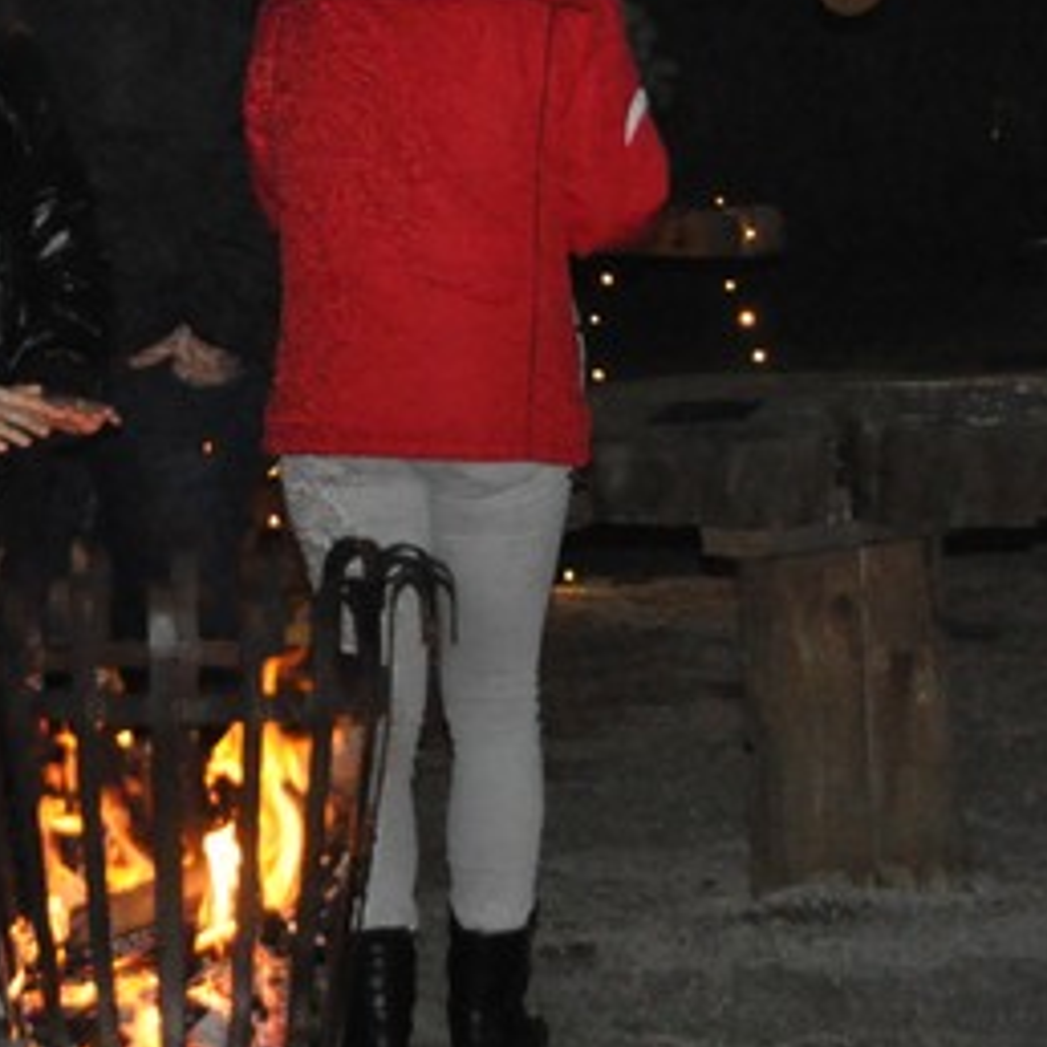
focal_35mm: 162
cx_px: 114
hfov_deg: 10.7
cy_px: 343
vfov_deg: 10.8
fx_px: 5544
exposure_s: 1/200
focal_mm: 40
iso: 3200
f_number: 5
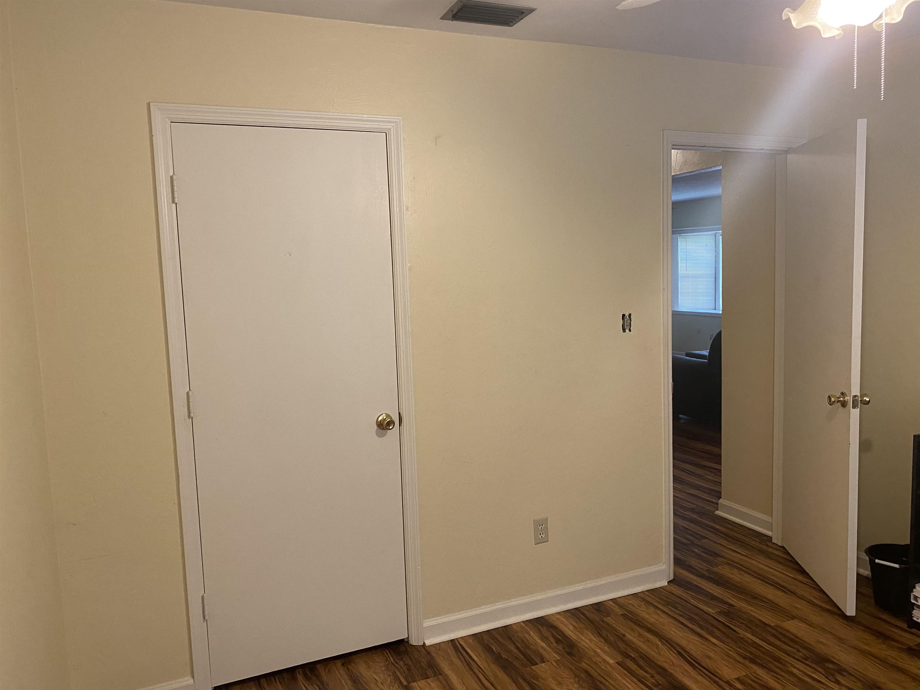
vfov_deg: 53.1
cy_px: 345
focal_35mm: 26
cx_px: 460
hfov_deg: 67.3
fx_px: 691
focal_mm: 4.25
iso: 250
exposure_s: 1/60
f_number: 1.8
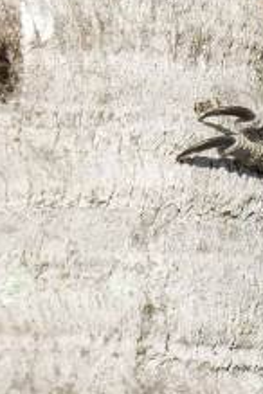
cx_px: 358
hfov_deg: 0.6
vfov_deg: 0.8
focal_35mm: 2471
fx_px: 27076
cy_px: -49
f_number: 4
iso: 640
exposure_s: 1/3200
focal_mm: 600
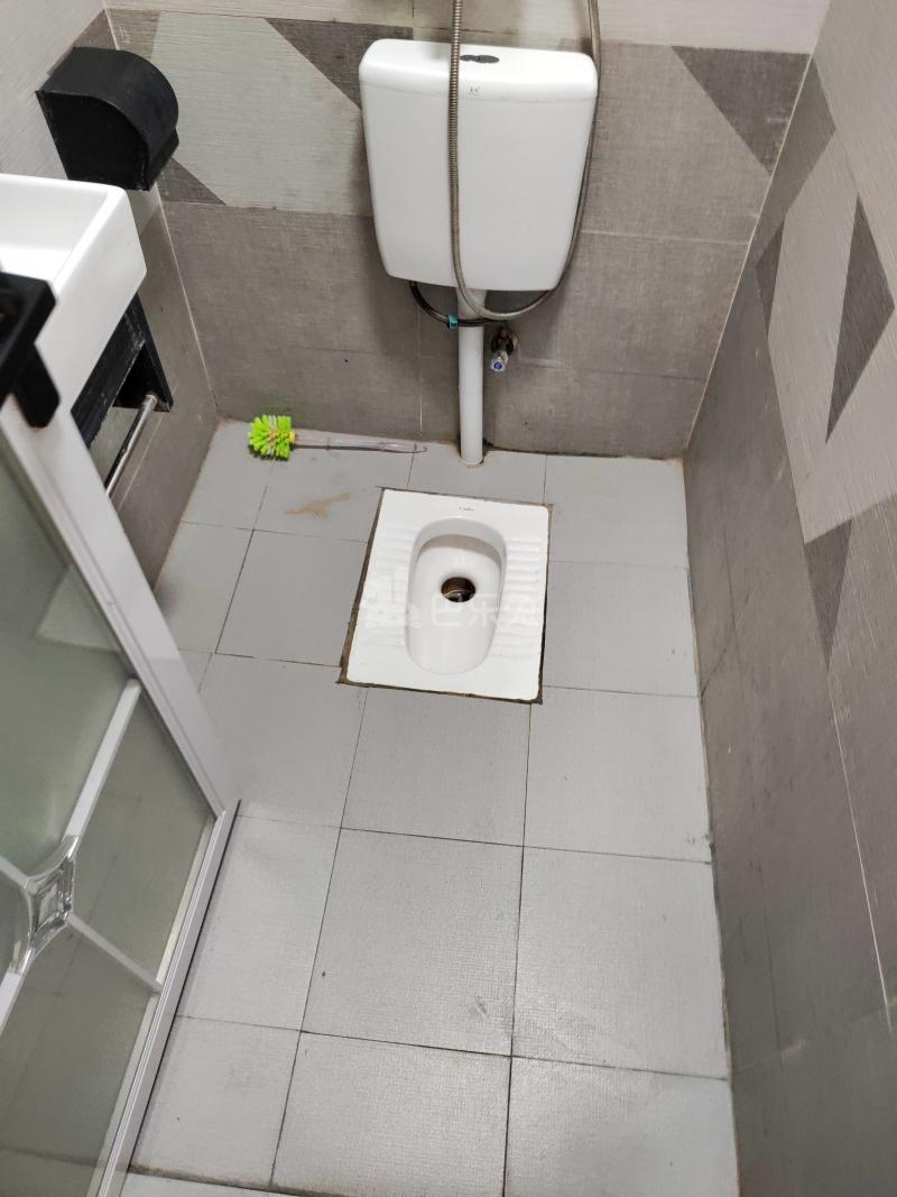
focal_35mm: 41
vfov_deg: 45.8
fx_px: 1417
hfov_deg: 35.1
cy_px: 598
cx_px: 448
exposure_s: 1/50
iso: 412
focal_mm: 5.59
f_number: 1.88
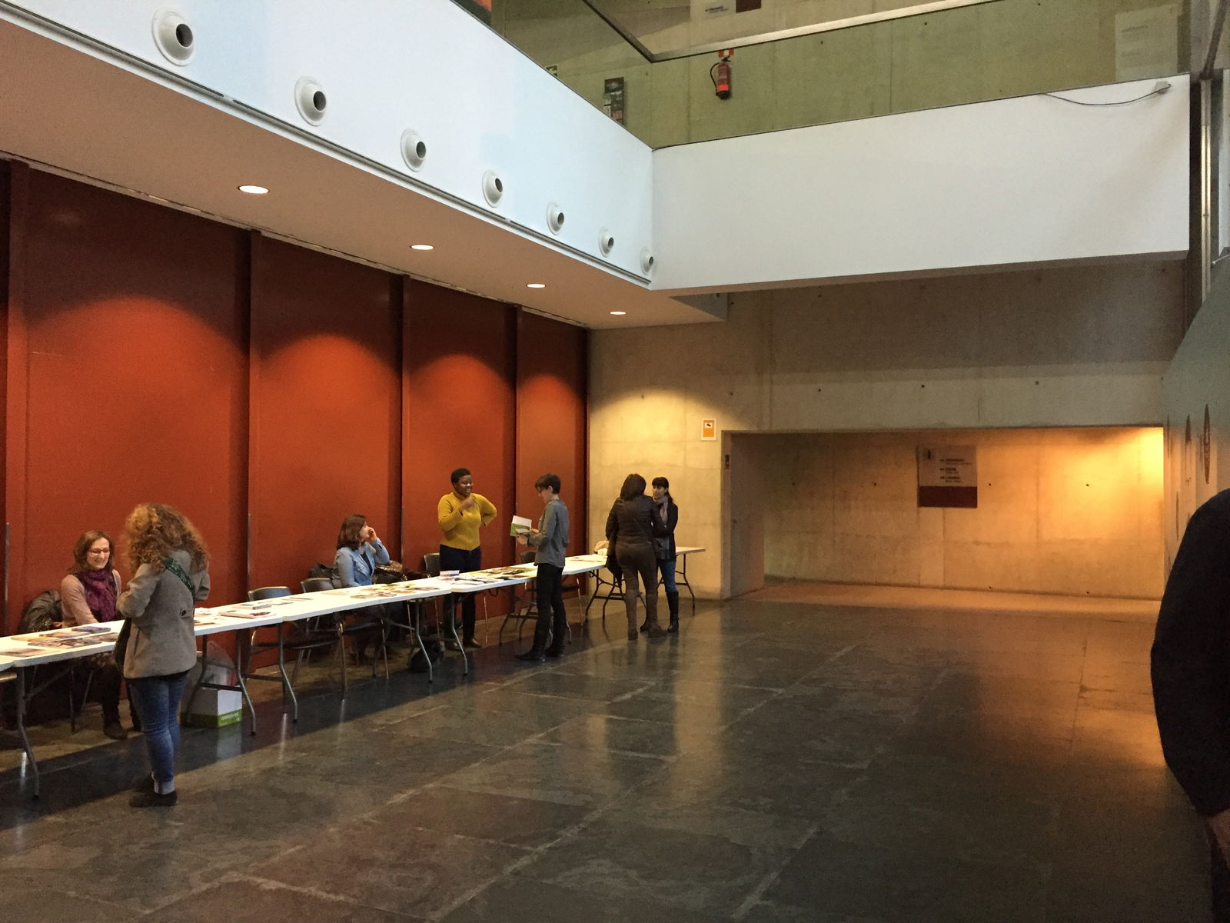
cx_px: 615
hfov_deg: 61.7
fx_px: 1030
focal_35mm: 29
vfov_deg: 48.2
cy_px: 462
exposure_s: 1/25
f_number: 2.2
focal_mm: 4.15
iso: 250
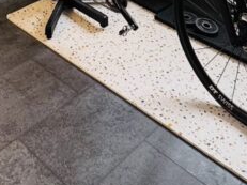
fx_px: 442
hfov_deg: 30.9
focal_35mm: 62
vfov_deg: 17.5
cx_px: 77
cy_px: -176
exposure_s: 1/99
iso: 160
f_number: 2.2
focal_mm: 2.22
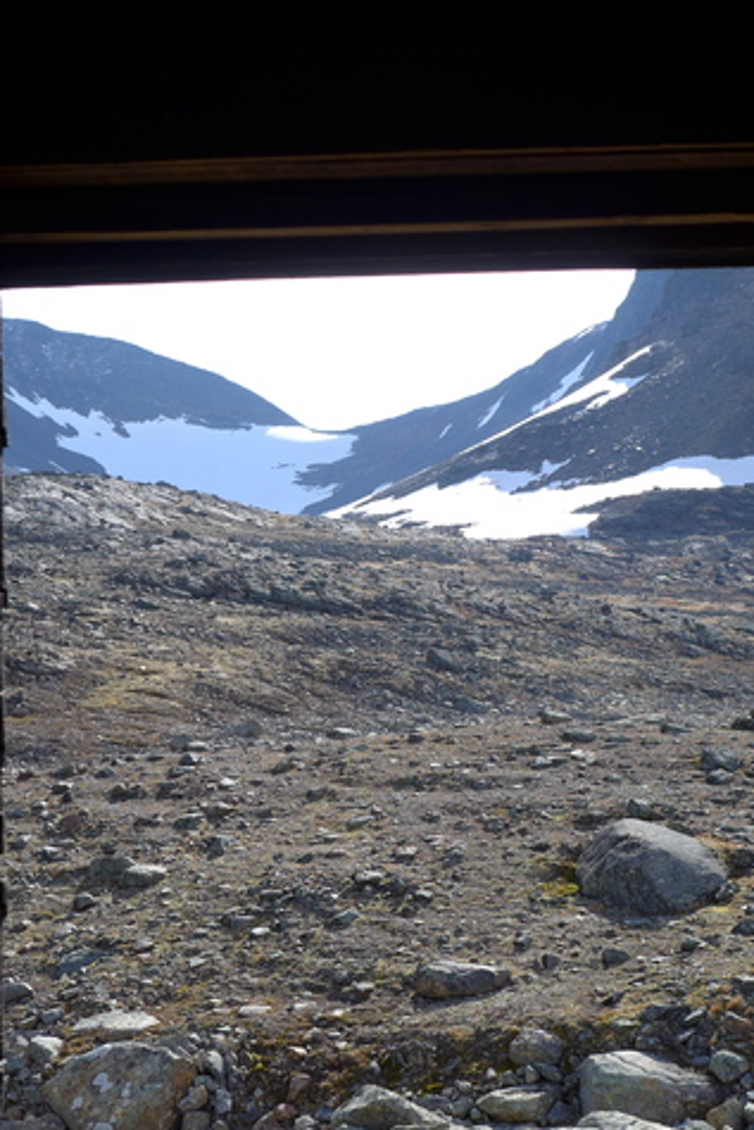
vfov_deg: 37.5
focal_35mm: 53
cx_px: 496
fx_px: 1664
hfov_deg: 25.4
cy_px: 569
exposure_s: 1/800
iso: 80
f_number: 2.8
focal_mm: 6.9
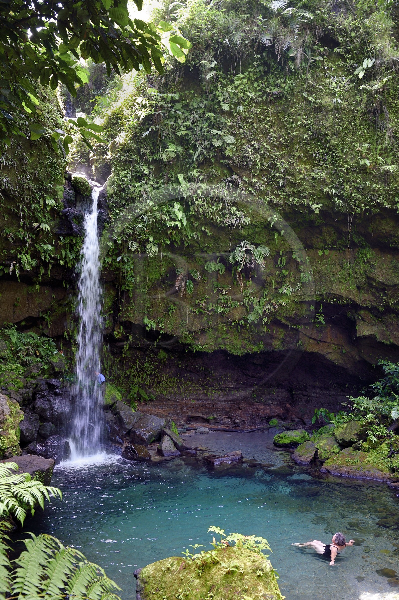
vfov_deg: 62.0
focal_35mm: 30
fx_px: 499
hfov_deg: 43.6
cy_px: 300
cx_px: 200
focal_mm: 30
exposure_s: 1/40
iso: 800
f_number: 9
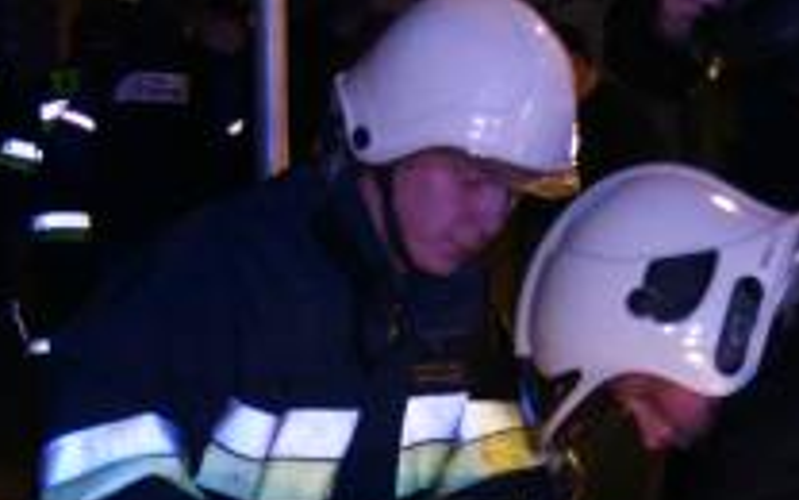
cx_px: 511
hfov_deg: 13.7
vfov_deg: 8.5
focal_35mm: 153
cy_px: 467
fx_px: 3332
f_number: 2.8
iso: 800
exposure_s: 1/40
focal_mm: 26
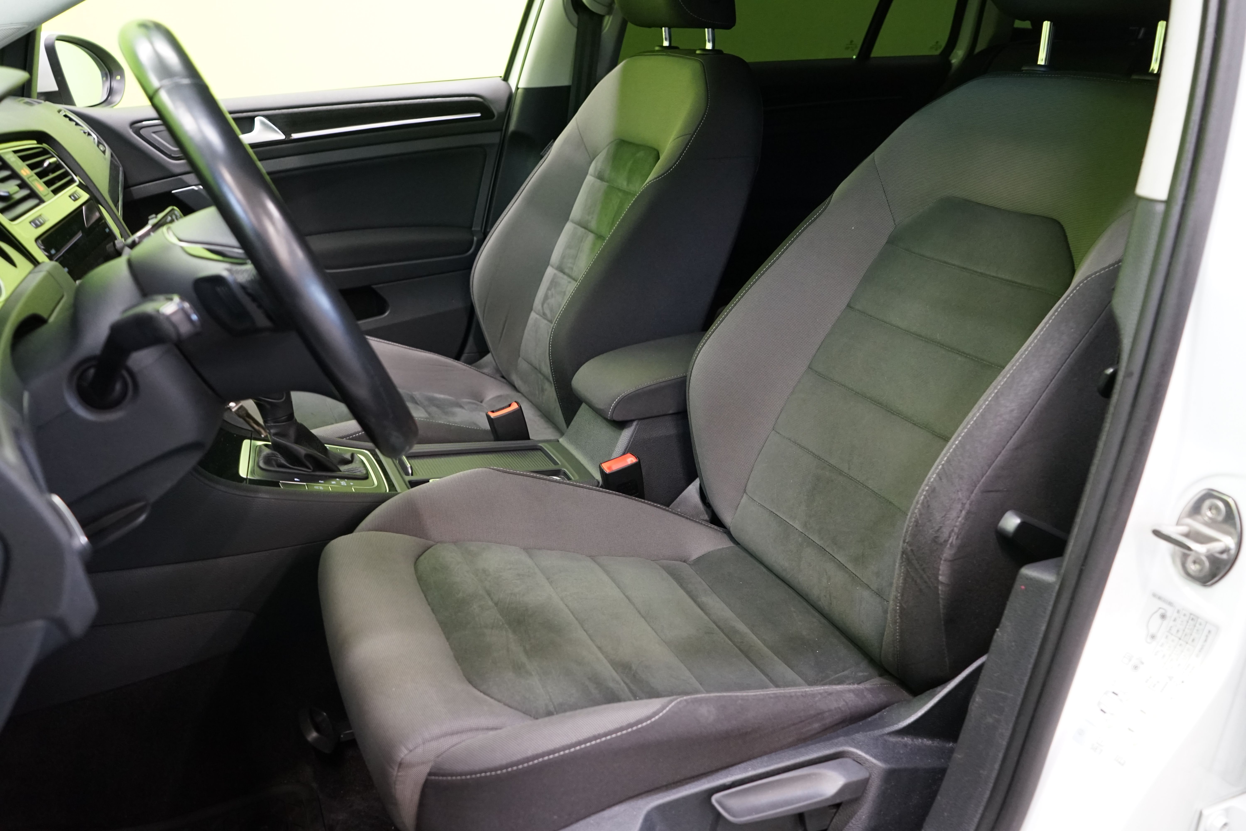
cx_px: 623
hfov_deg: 63.7
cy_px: 416
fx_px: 1004
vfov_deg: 45.0
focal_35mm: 29
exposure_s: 1/20
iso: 2500
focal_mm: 29
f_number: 5
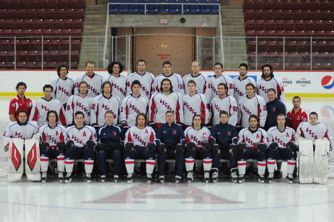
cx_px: 167
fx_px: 1112
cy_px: 111
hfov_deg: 17.1
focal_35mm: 120
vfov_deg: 11.4
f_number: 2.8
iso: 800
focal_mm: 80
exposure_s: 1/80
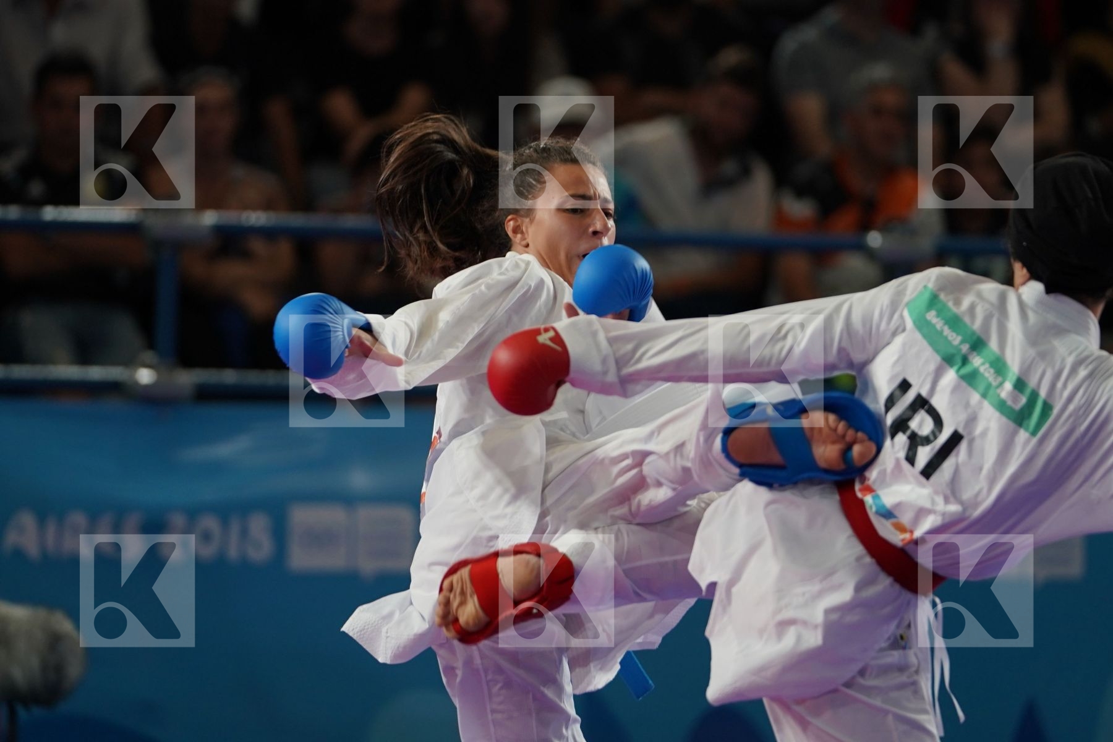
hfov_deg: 7.4
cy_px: 371
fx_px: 8656
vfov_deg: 4.9
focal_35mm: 280
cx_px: 556
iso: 800
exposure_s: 1/1000
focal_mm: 187
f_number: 2.8
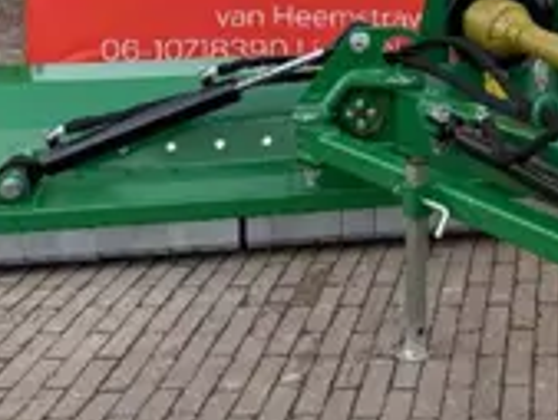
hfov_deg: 26.6
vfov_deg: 20.4
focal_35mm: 68
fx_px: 1097
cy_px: -69
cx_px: 588
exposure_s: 1/702
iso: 80
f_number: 1.78
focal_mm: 6.76
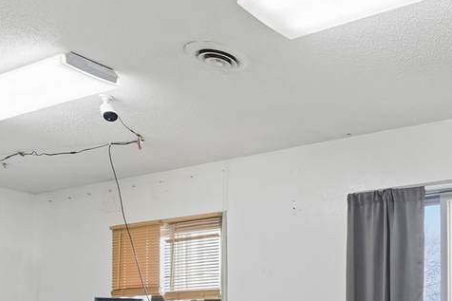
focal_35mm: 43
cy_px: 333
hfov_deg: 36.5
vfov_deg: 28.3
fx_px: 540
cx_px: 525
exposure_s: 1/80
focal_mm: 16
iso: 400
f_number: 10
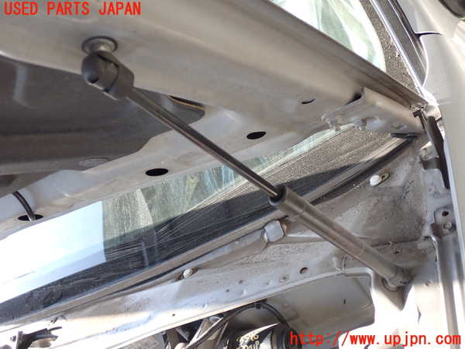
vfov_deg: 37.7
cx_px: 232
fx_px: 510
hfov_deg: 49.0
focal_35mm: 38
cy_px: 174
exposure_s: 1/100
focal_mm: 6.83
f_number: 2.7
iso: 100
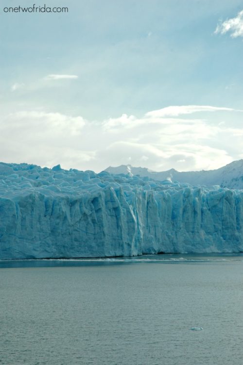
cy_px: 182
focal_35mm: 105
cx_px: 122
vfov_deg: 19.5
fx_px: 1065
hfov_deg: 13.0
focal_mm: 70
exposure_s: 1/400
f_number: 10
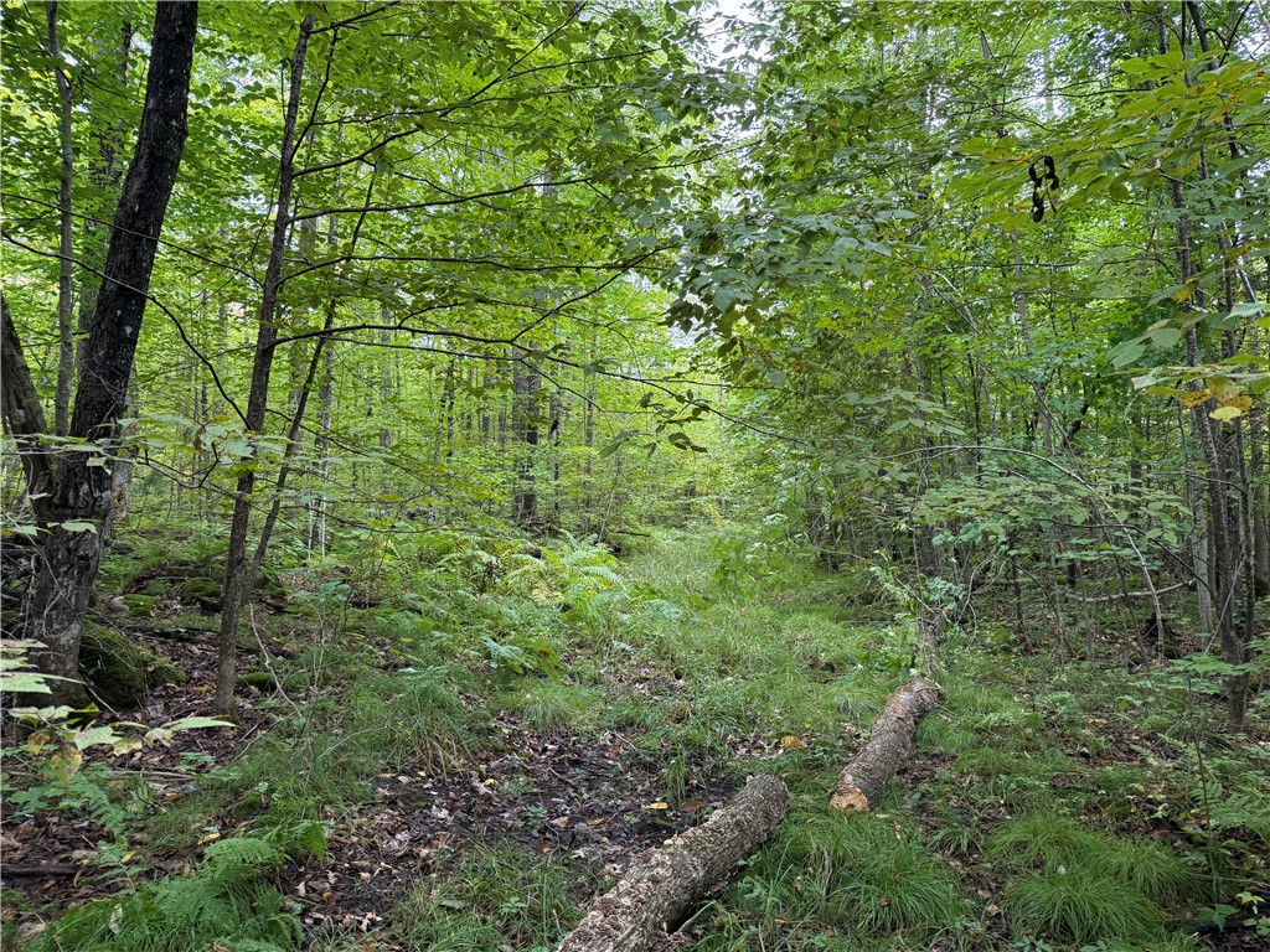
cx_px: 635
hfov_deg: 71.6
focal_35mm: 24
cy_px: 476
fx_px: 881
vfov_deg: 56.8
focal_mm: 6.76
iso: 160
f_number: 1.78
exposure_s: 1/121
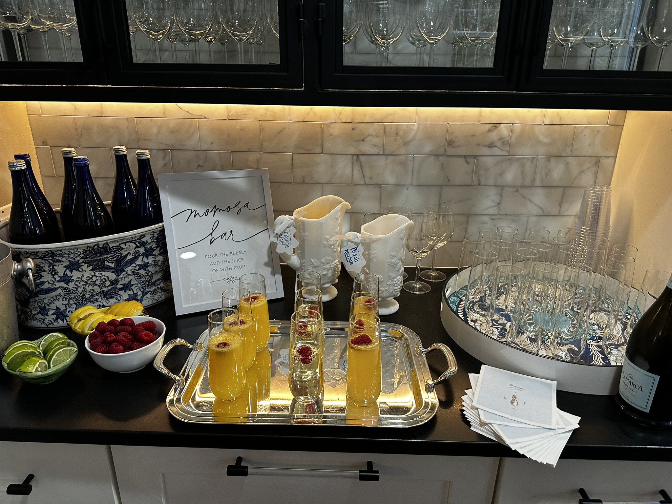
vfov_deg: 56.8
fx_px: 466
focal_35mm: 24
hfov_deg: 71.6
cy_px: 252
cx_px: 336
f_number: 1.78
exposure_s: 1/106
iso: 200
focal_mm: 6.86
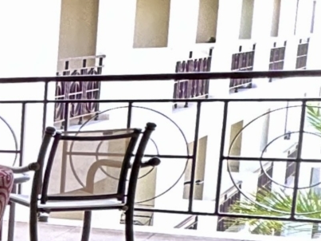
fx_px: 825
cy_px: 267
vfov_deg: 16.1
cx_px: -528
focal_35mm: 89
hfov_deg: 13.2
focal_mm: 2.22
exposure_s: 1/120
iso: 200
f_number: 2.2
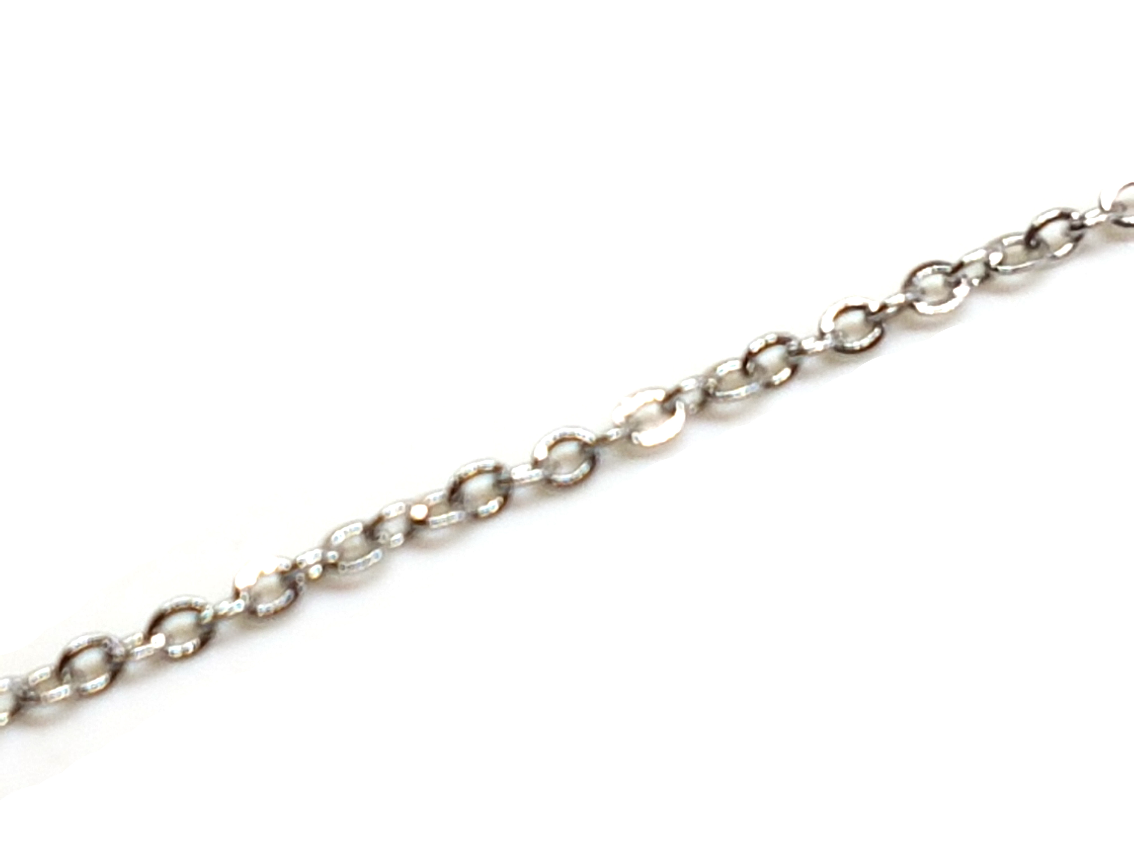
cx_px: 567
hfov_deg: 67.3
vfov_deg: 53.1
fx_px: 852
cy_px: 425
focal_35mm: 26
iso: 40
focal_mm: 4.2
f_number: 1.7
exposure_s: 1/197
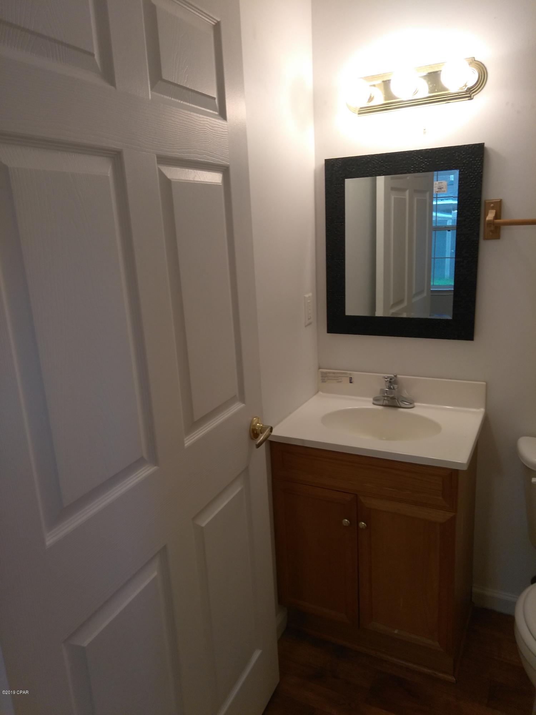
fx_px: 413
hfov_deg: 66.0
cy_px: 358
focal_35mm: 20
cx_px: 268
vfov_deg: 81.7
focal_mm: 3.46
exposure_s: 1/30
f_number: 2.2
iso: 116
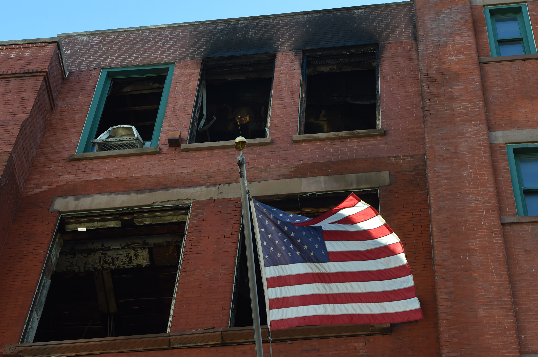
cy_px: 178
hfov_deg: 20.0
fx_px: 1523
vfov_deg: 13.4
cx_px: 269
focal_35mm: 102
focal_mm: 102
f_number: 8
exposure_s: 1/400
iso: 800
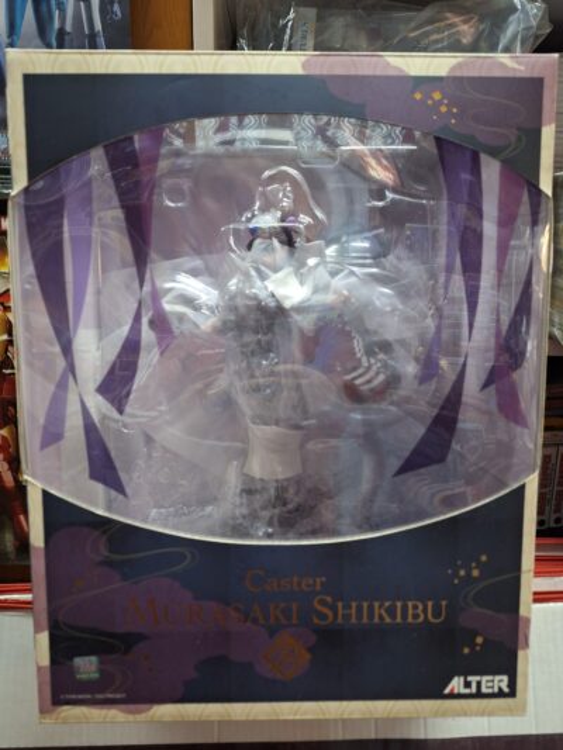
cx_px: 282
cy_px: 375
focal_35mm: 23
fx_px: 499
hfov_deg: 58.9
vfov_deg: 73.9
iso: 320
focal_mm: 5.54
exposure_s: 1/25
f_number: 1.8
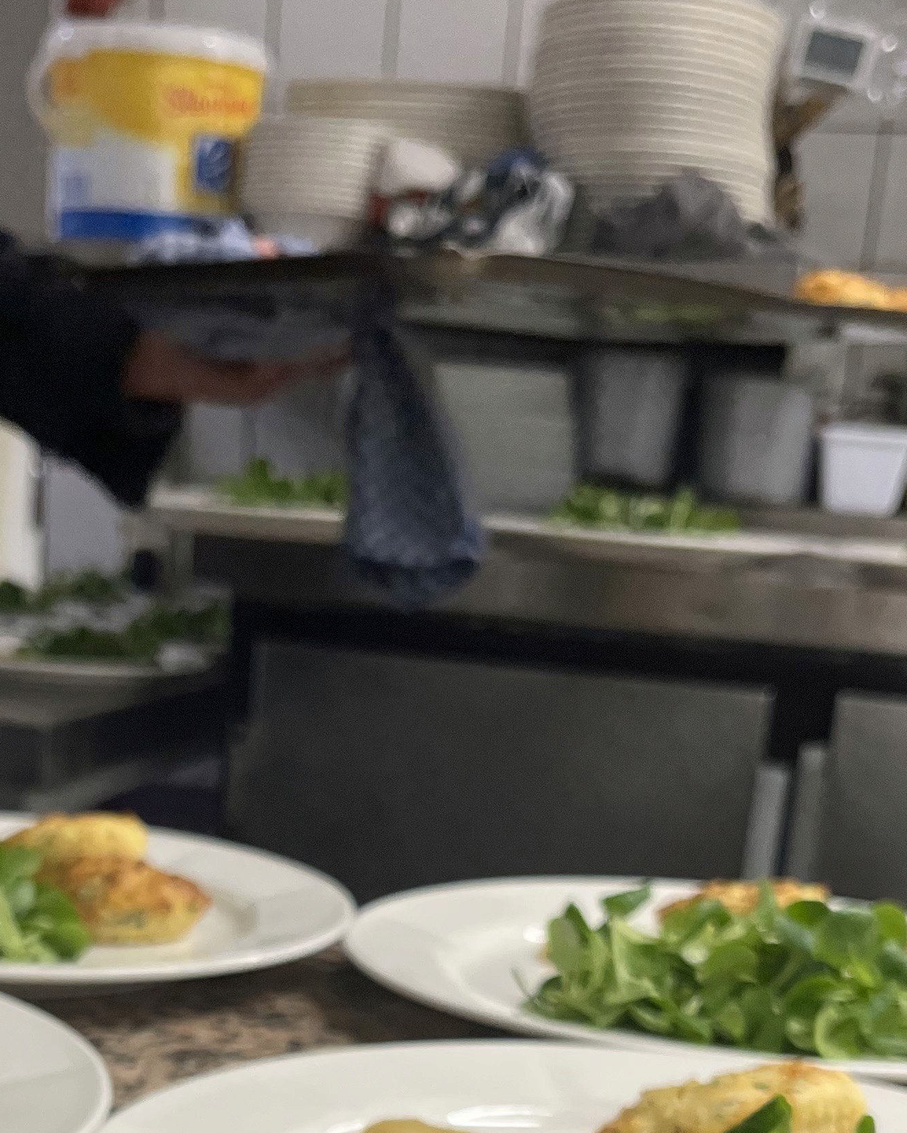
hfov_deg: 24.5
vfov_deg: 28.7
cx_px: 310
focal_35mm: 62
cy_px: 1110
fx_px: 2080
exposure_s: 1/100
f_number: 1.6
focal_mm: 5.1
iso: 64
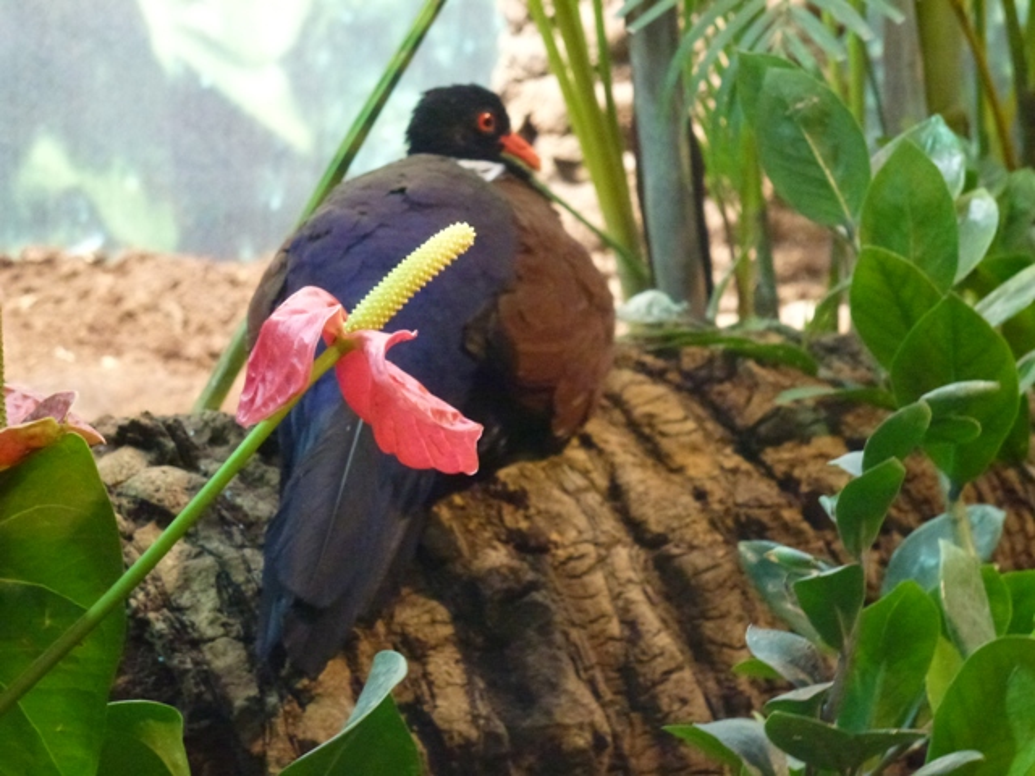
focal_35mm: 121
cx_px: 518
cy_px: 388
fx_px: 3618
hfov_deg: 16.3
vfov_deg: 12.2
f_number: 5.1
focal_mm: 21.7
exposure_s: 1/20
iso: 800
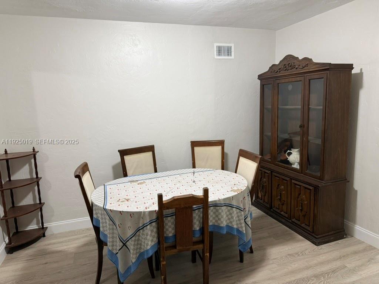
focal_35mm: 24
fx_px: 263
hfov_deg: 71.6
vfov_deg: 56.8
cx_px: 190
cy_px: 142
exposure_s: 1/60
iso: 320
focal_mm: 6.76
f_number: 1.78
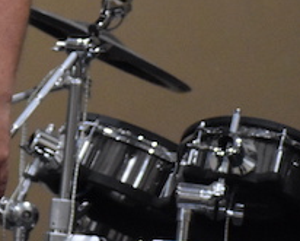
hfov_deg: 3.1
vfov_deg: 2.5
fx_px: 5579
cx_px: -396
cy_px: -175
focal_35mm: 628
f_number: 4.8
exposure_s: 1/250
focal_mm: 92
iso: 3200
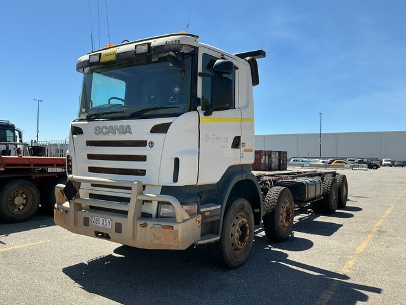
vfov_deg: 48.2
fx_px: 340
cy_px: 152
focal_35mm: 29
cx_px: 203
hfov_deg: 61.7
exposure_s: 1/1730
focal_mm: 3
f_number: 1.8
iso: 25
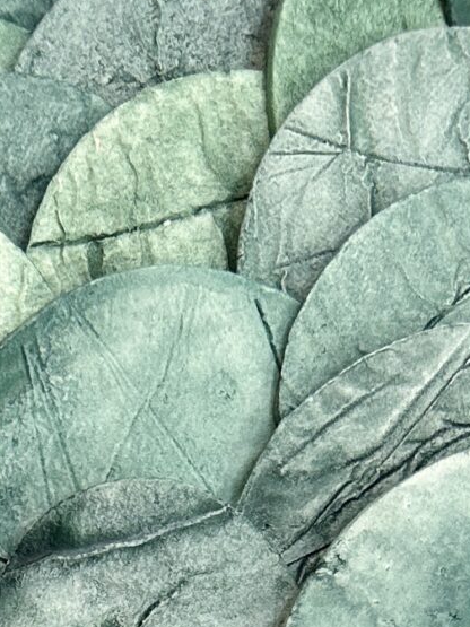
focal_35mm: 120
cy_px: 1384
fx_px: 2173
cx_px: -238
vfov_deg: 13.3
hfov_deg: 11.8
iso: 40
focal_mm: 5.7
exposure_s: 1/120
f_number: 1.5
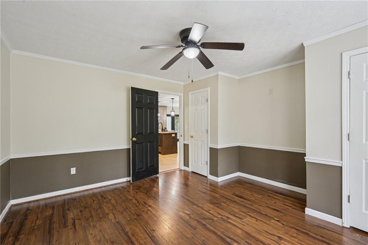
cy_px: 122
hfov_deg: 96.8
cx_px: 184
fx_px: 163
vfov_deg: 73.7
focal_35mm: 16
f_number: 8
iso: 400
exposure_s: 1/10
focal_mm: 16
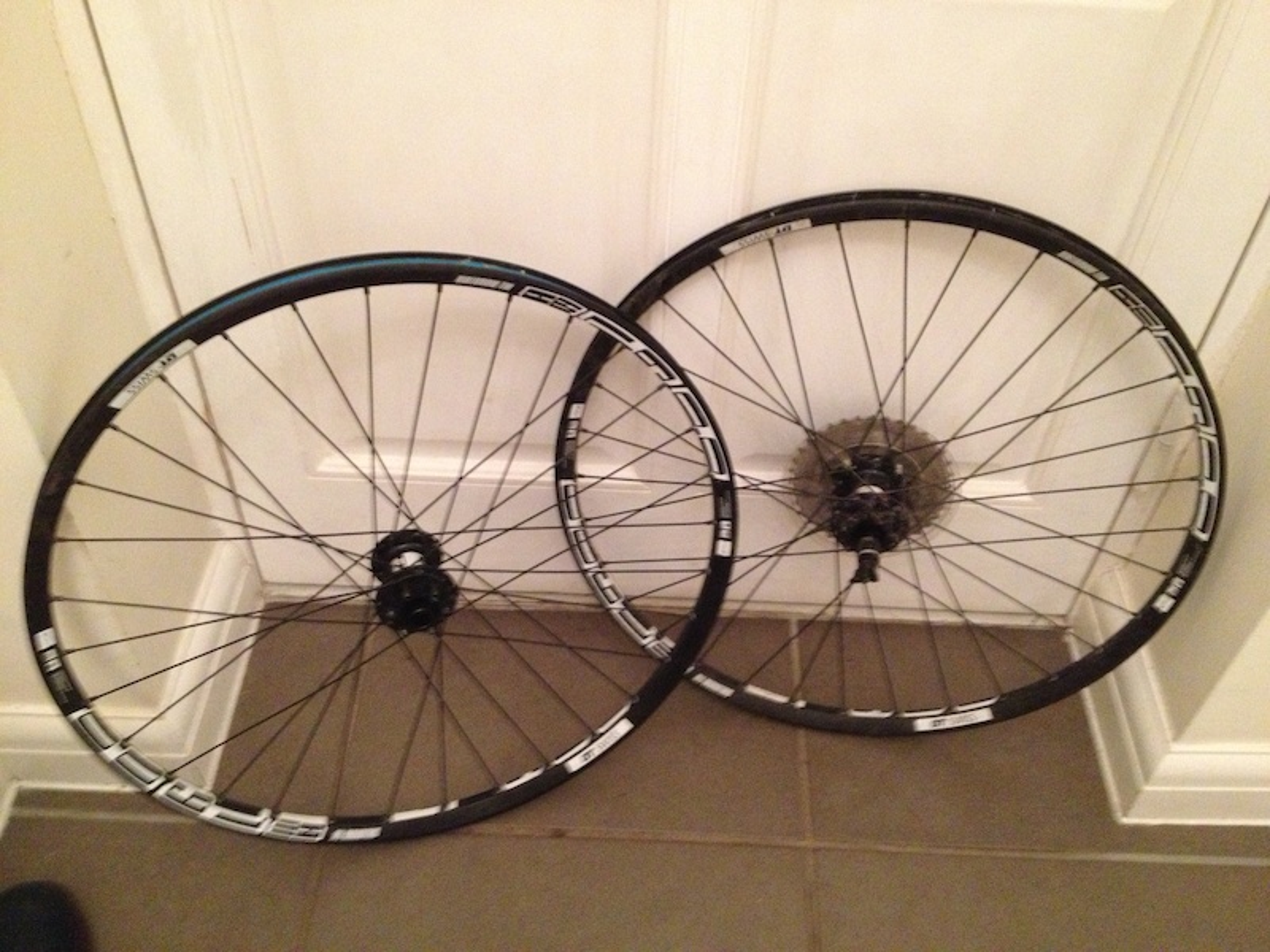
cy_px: 476
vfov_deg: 40.7
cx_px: 635
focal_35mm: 35
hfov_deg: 52.6
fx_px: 1284
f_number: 2.4
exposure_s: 1/17
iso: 640
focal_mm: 4.28
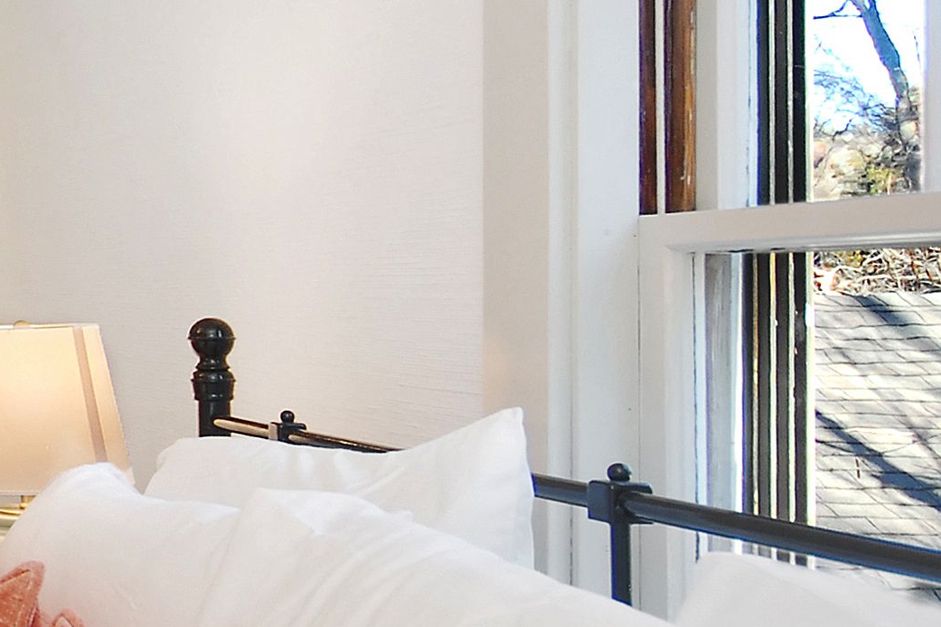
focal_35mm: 56
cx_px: -508
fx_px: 1464
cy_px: 424
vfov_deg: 24.1
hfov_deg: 25.6
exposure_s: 1/60
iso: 400
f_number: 5.6
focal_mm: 10
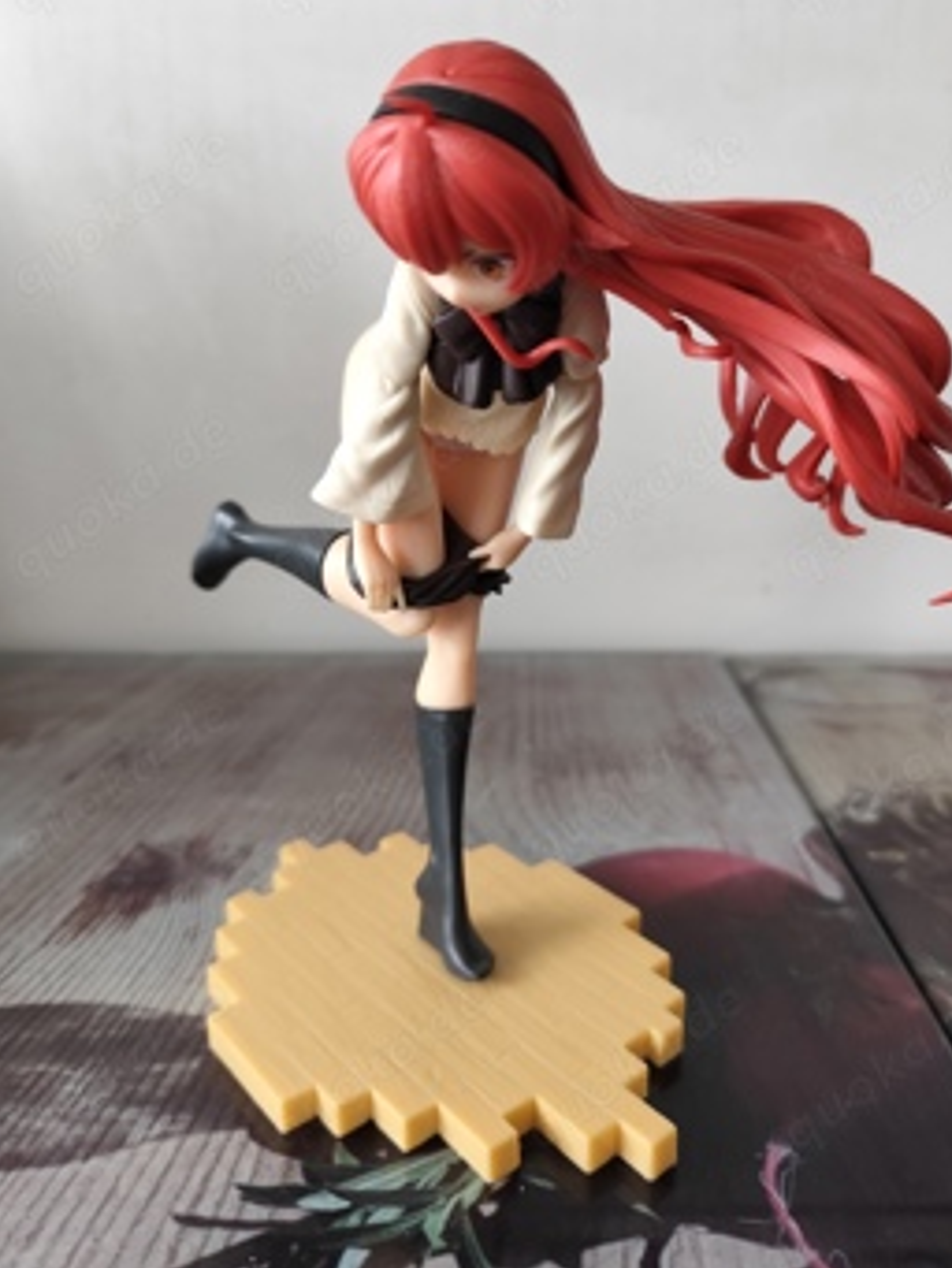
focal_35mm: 27
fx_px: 989
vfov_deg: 65.1
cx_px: 513
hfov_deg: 51.3
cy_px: 554
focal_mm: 6.14
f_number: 1.65
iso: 640
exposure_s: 1/50
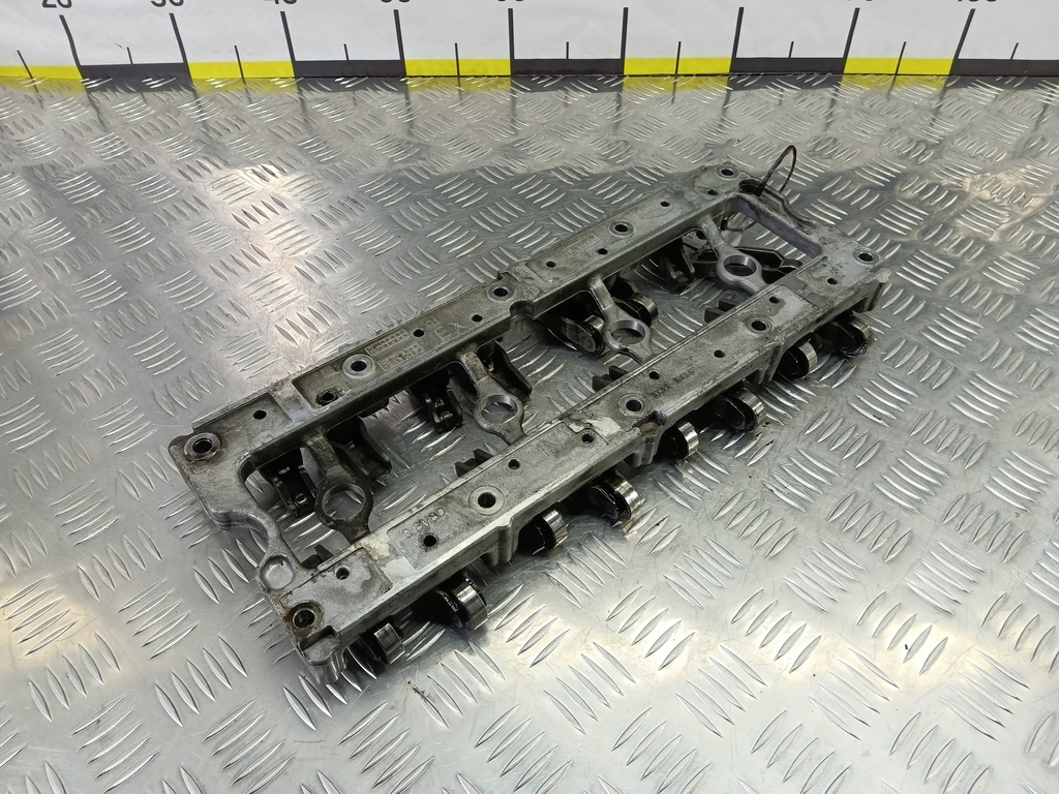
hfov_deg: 73.9
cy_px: 397
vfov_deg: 58.9
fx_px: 704
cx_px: 530
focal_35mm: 23
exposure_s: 1/50
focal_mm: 4.11
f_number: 1.6
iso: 112
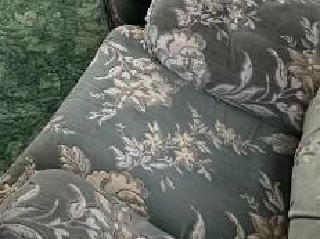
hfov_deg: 29.0
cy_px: -175
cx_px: -8
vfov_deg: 18.9
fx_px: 573
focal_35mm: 62
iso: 100
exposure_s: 1/99
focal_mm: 2.22
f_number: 2.2
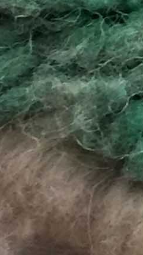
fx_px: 1623
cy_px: -57
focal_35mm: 241
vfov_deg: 8.8
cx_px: 497
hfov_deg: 4.7
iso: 160
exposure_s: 1/33
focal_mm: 4.15
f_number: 2.2
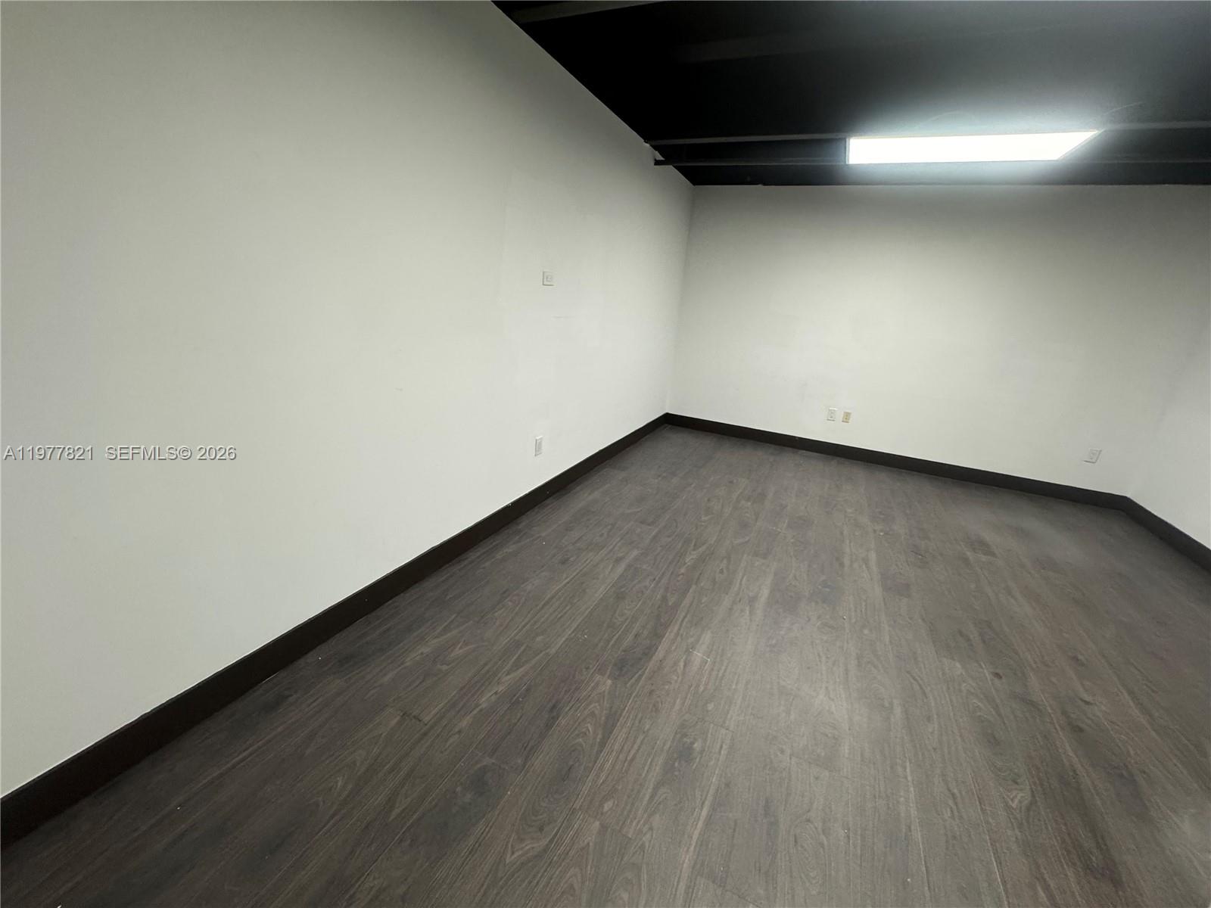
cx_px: 606
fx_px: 490
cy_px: 454
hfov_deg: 102.1
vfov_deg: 85.7
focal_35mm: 14
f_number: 2.2
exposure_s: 1/120
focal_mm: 2.22
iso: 250
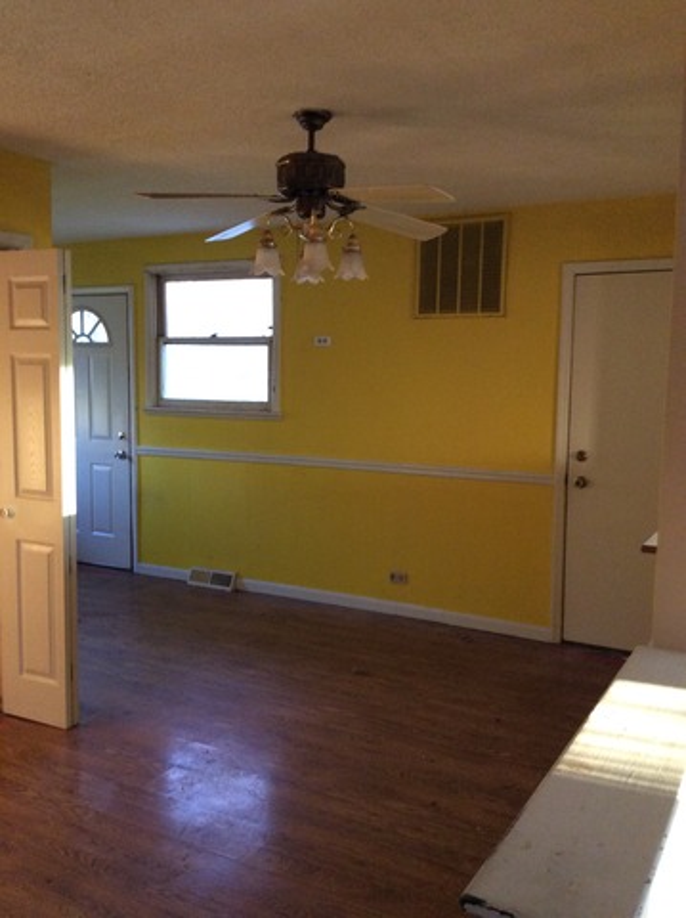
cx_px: 343
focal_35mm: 32
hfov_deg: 44.1
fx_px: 847
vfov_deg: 56.9
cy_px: 459
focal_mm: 3.3
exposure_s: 1/24
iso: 250
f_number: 2.4
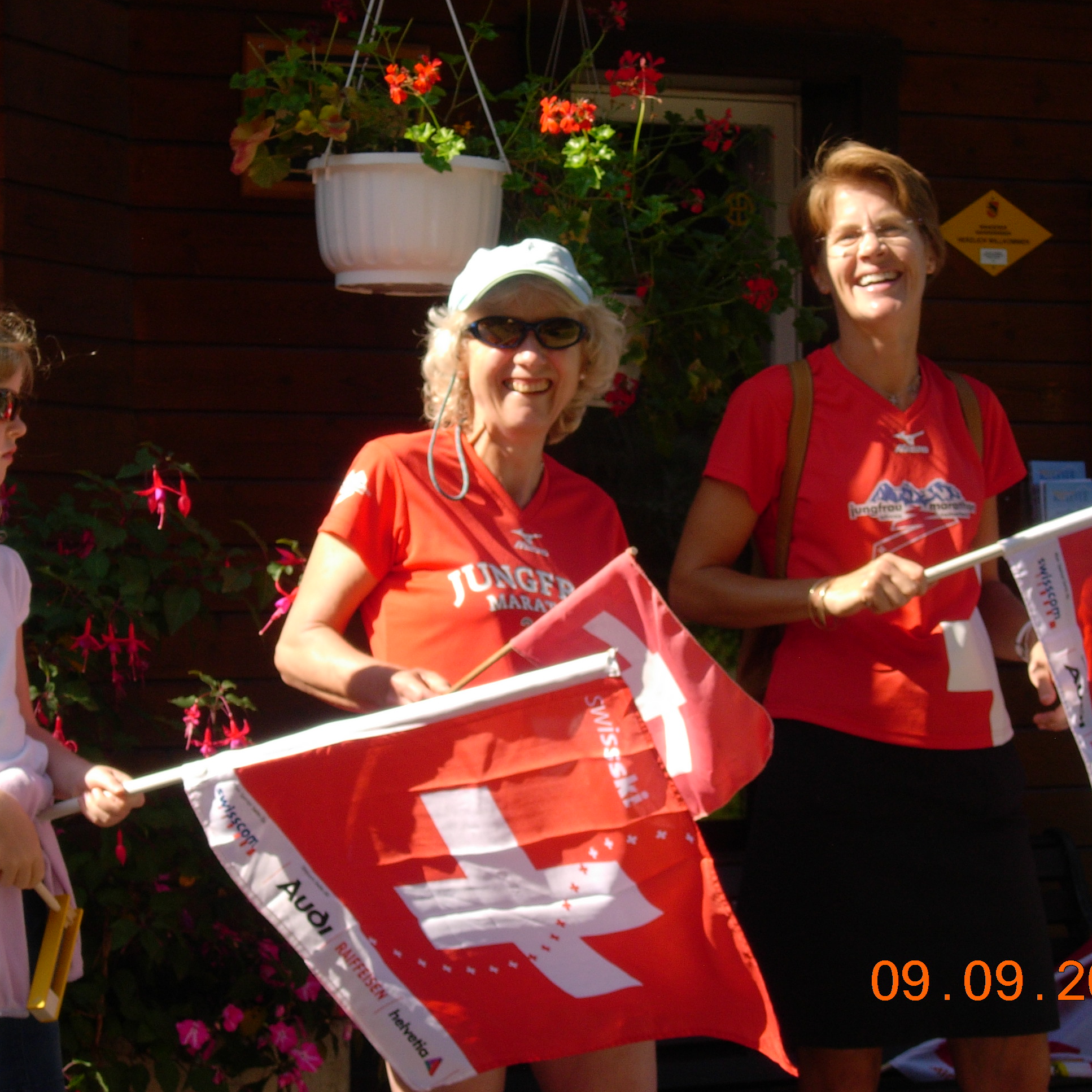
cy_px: 548
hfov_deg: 16.0
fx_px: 3890
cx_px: 507
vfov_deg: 16.0
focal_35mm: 109
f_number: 4.3
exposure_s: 1/342
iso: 64
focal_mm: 19.1
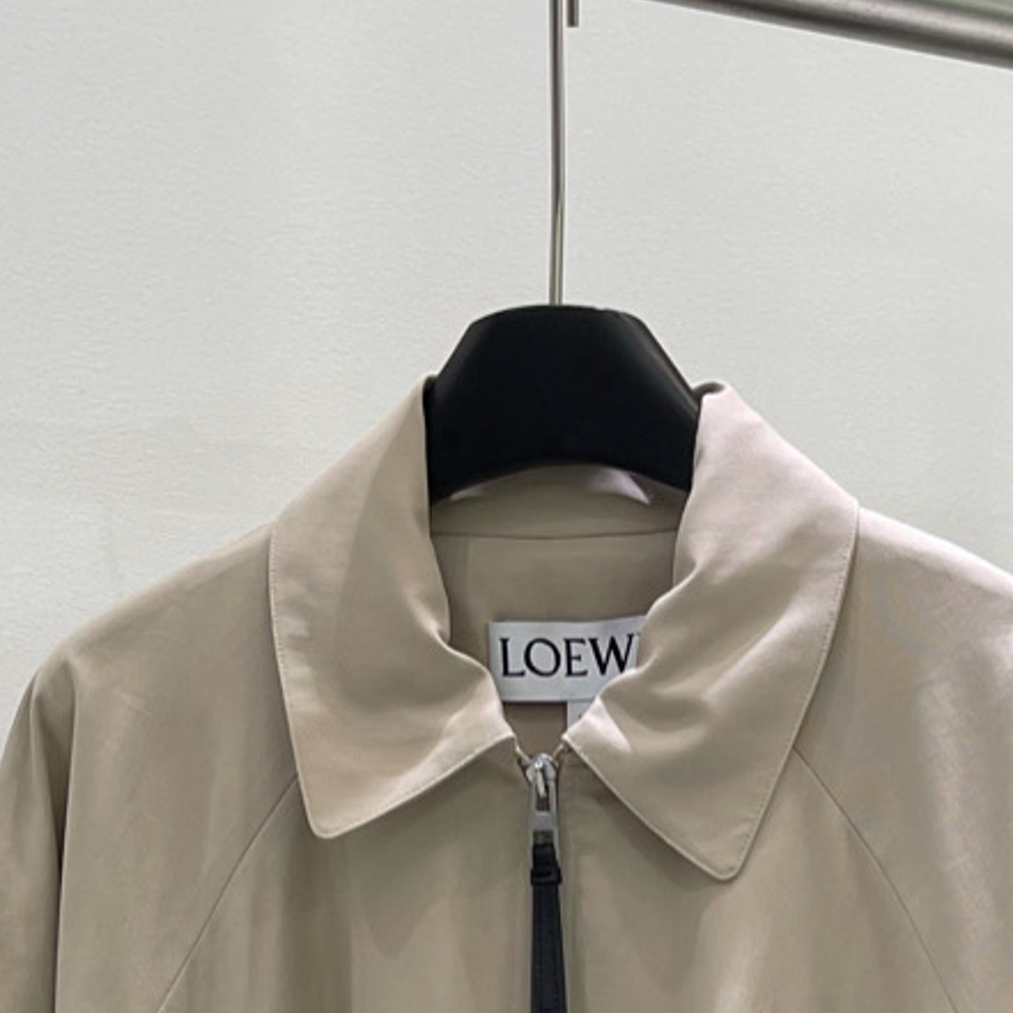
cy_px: 1402
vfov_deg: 17.9
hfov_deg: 19.5
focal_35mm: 89
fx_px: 2947
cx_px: 645
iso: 100
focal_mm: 5.1
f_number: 1.6
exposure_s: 1/100
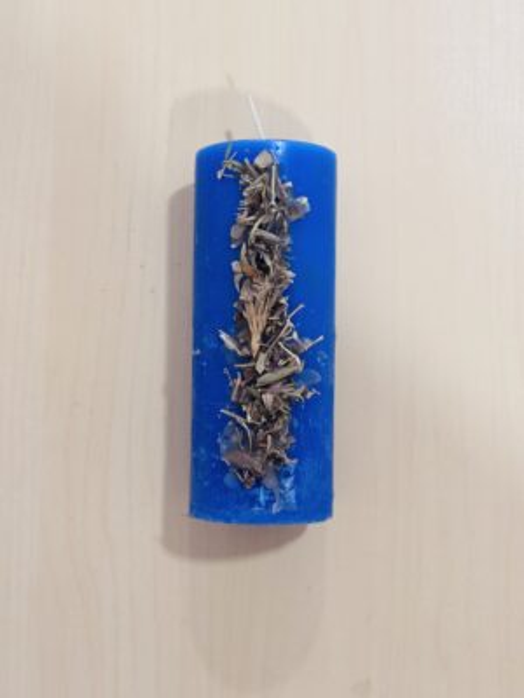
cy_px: 349
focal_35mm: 48
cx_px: 262
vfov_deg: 39.7
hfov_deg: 30.3
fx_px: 969
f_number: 1.78
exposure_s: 1/50
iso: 100
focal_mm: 6.76
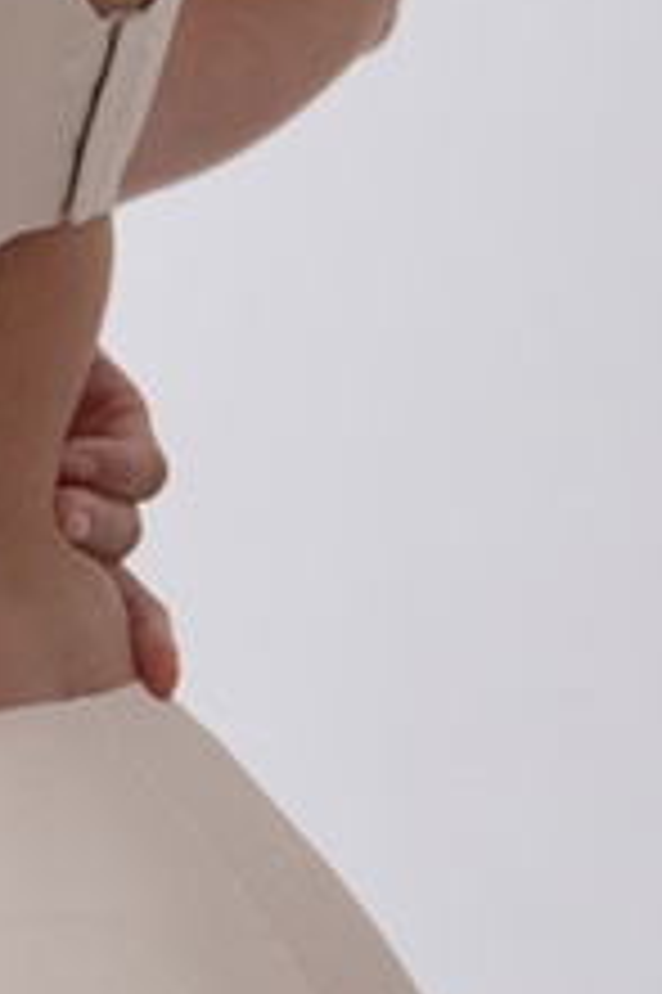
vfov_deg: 9.2
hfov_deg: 6.1
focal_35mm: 224
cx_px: -347
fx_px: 6188
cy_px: 236
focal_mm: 44
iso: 400
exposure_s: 1/200
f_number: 5
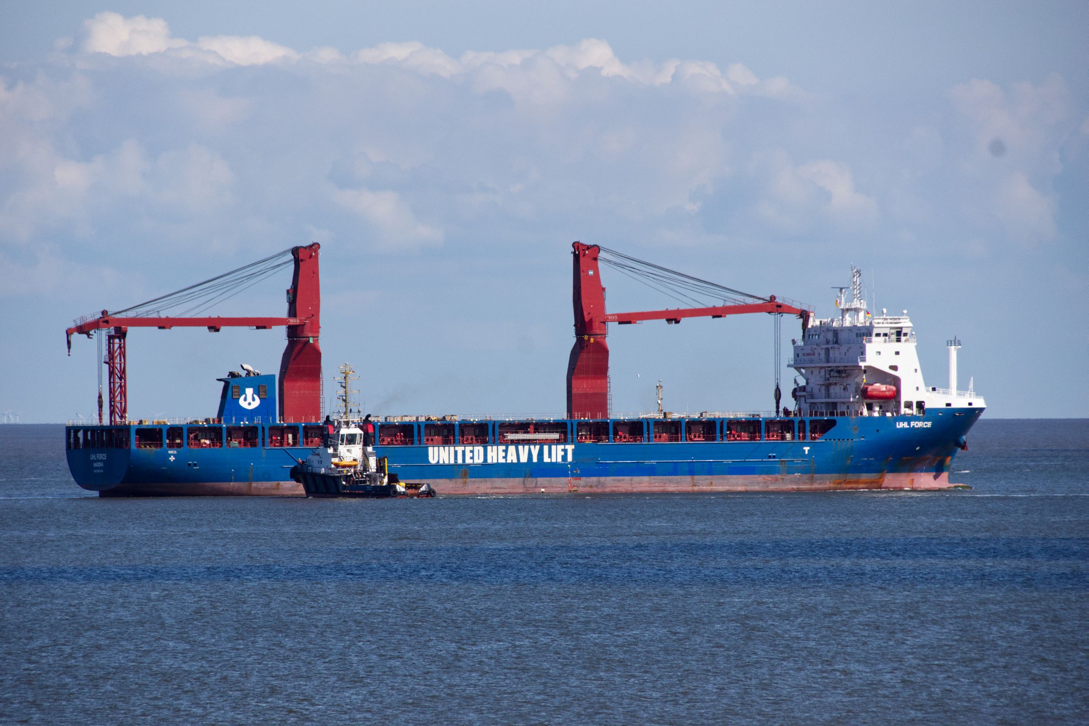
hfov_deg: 6.0
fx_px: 10435
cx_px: 544
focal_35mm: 345
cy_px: 363
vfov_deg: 4.0
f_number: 9
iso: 400
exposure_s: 1/1250
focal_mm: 230
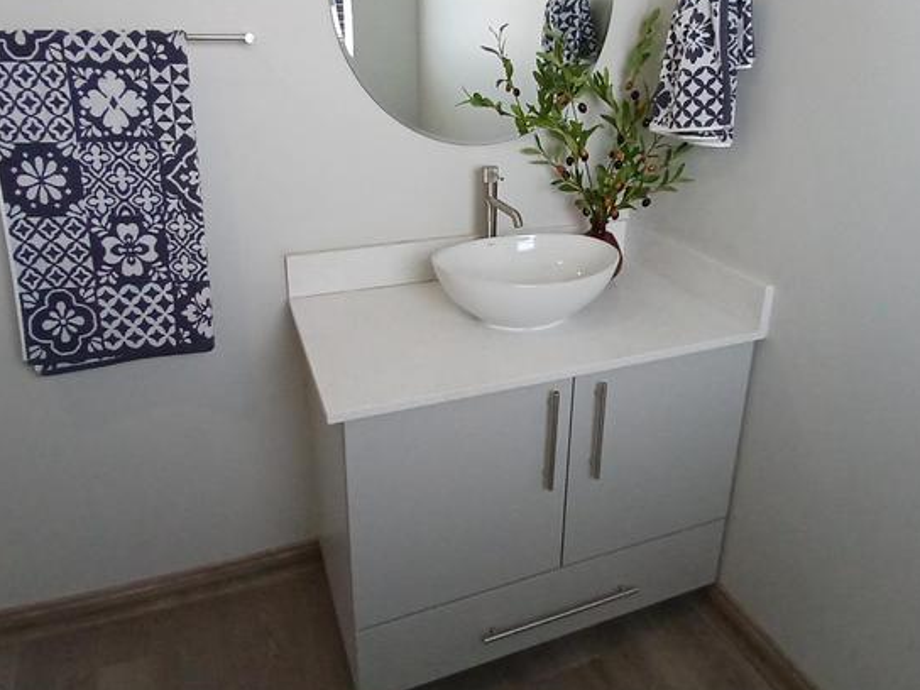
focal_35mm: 25
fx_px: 664
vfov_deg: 54.0
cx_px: 482
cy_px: 242
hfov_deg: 69.4
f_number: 2.2
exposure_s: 1/33.3
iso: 160
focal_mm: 1.4
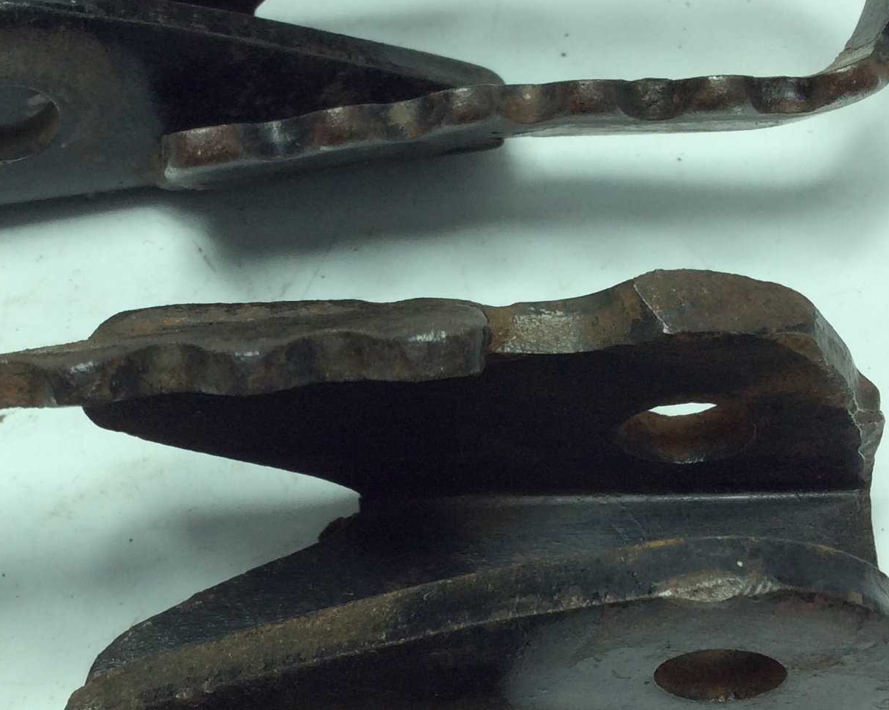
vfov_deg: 22.8
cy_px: 322
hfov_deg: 28.1
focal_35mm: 67
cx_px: 287
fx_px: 1762
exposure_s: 1/340
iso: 32
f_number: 2.4
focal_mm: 3.3
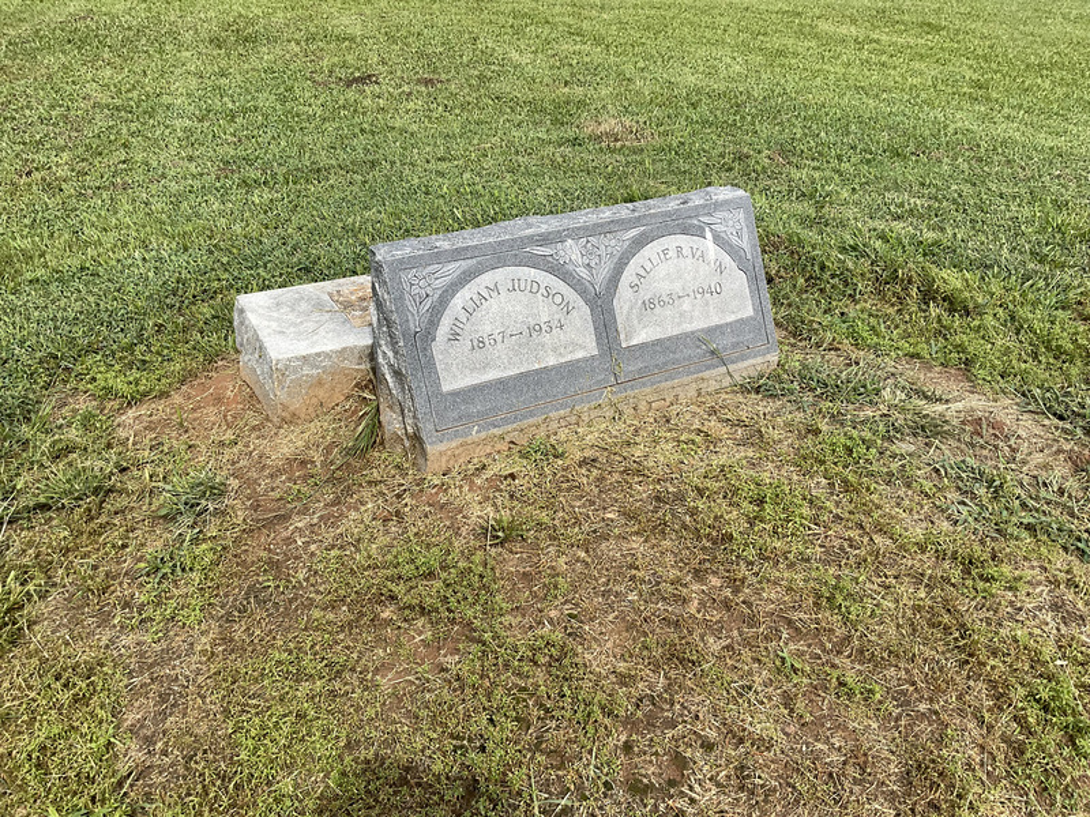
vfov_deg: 48.2
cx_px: 545
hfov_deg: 61.7
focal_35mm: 29
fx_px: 913
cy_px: 408
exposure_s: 1/1490
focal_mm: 3
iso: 16
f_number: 1.8
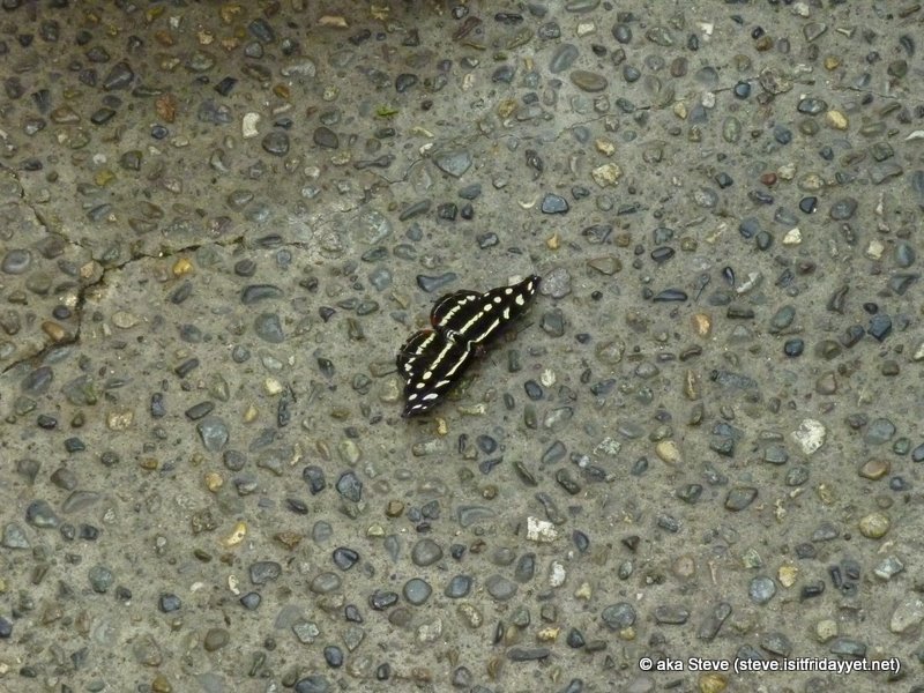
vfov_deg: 10.4
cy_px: 346
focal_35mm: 143
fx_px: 3817
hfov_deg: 13.8
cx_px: 462
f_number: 4.4
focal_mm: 19.5
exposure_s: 1/160
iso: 800
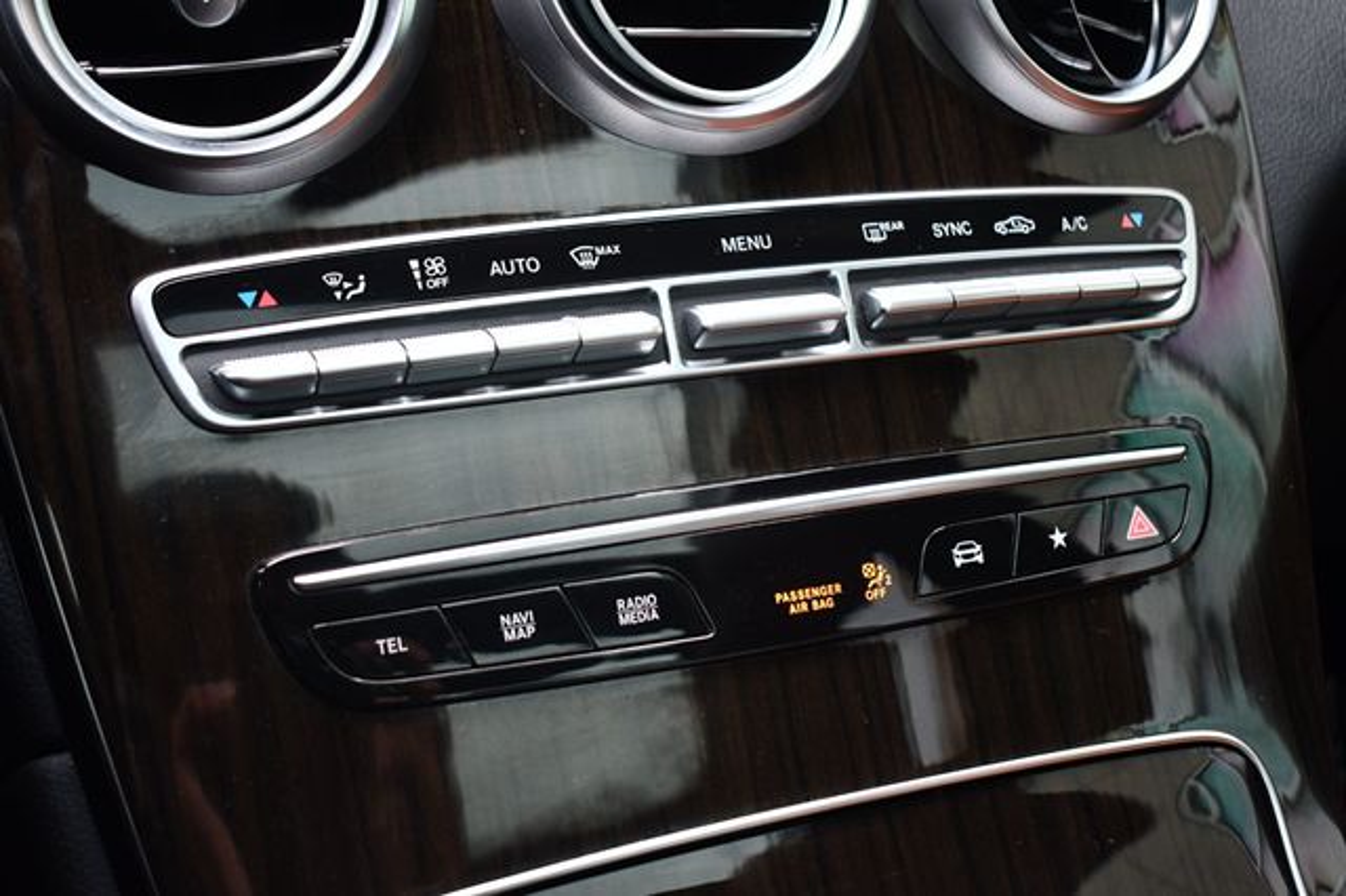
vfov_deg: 31.2
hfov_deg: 45.5
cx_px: 673
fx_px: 1607
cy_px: 448
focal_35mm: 43
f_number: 4.2
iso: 1100
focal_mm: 29
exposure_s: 1/125
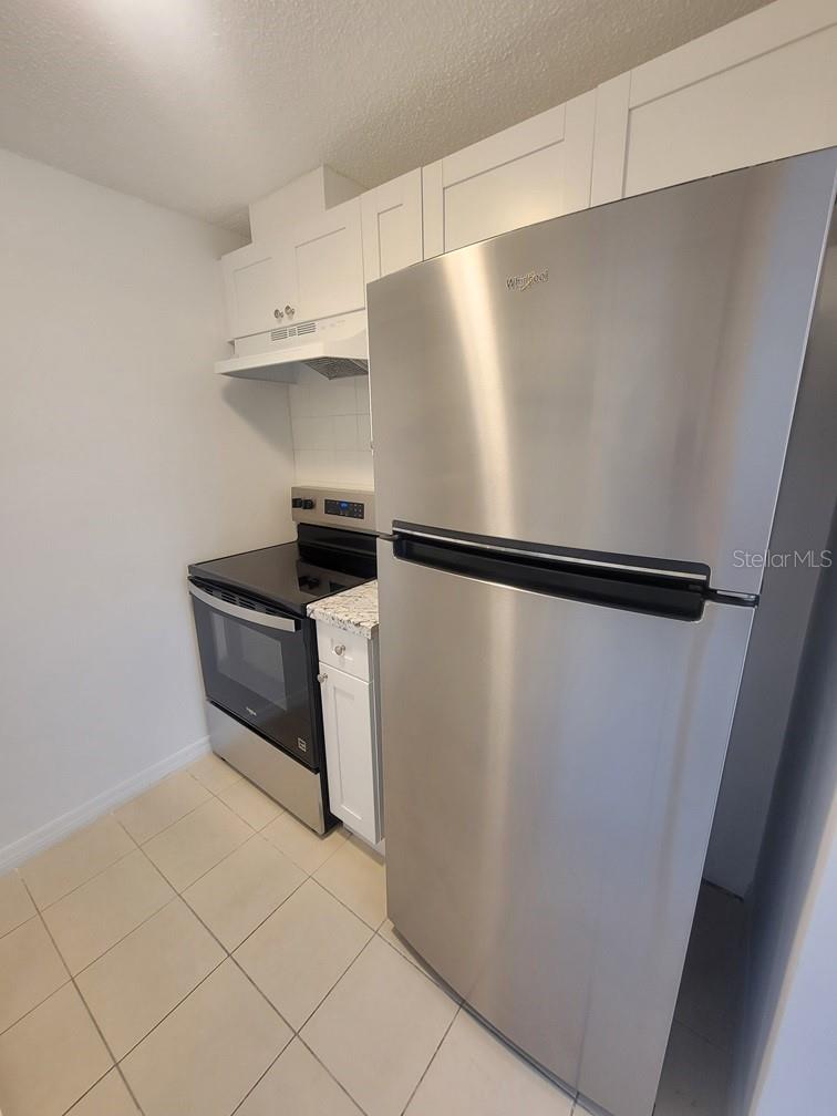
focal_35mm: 13
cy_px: 558
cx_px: 418
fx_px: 419
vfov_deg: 106.2
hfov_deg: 89.9
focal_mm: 2.2
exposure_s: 1/60
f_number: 2.2
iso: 160
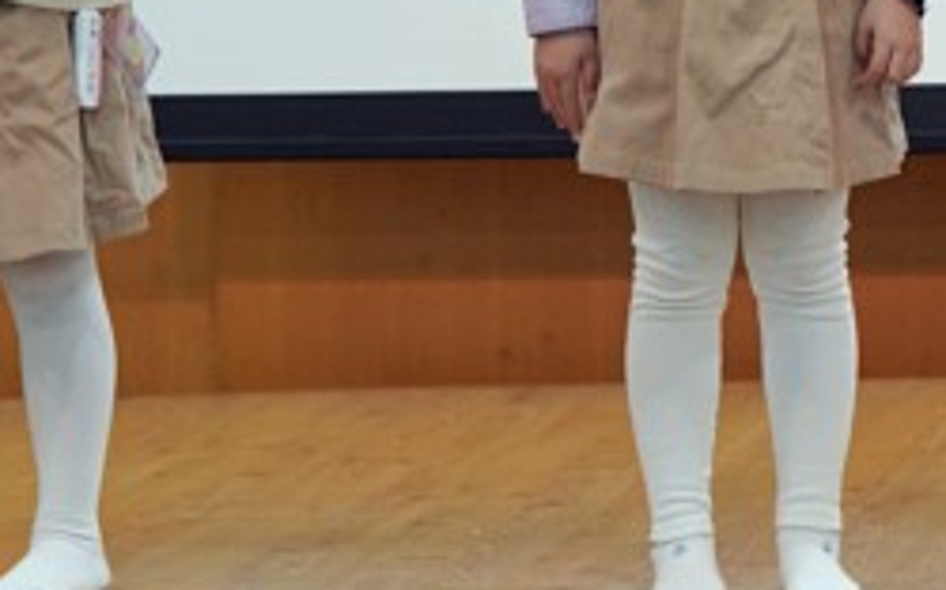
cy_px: -310
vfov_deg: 3.1
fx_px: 10875
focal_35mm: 422
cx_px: 1362
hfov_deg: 4.9
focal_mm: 115
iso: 1000
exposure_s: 1/160
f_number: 4
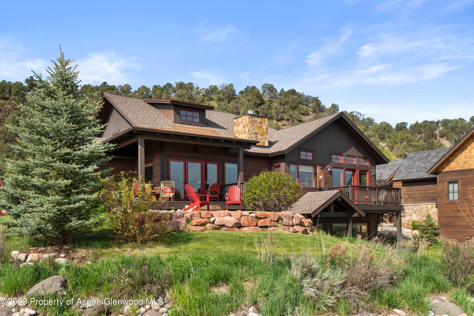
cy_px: 158
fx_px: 421
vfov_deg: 41.1
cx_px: 237
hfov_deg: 58.7
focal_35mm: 32
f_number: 7.1
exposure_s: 1/400
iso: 200
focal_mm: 32
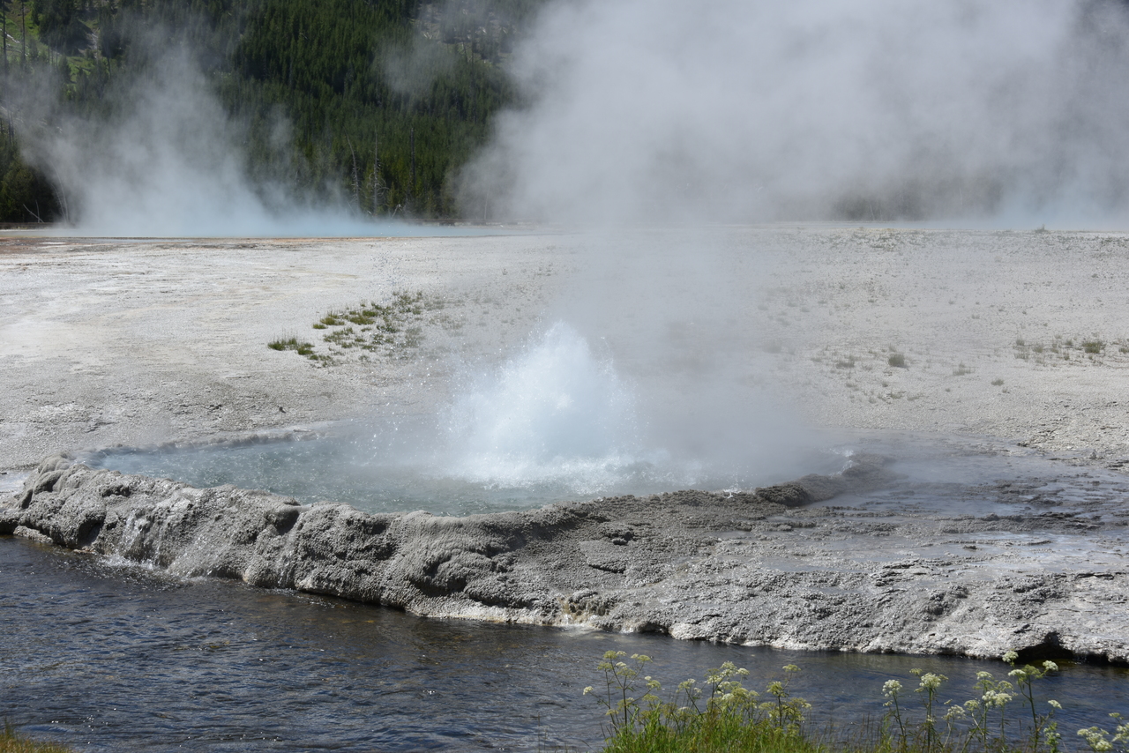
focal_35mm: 65
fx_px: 2039
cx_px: 564
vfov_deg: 20.9
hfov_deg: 31.0
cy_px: 376
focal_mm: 65
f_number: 9
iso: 100
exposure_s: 1/320
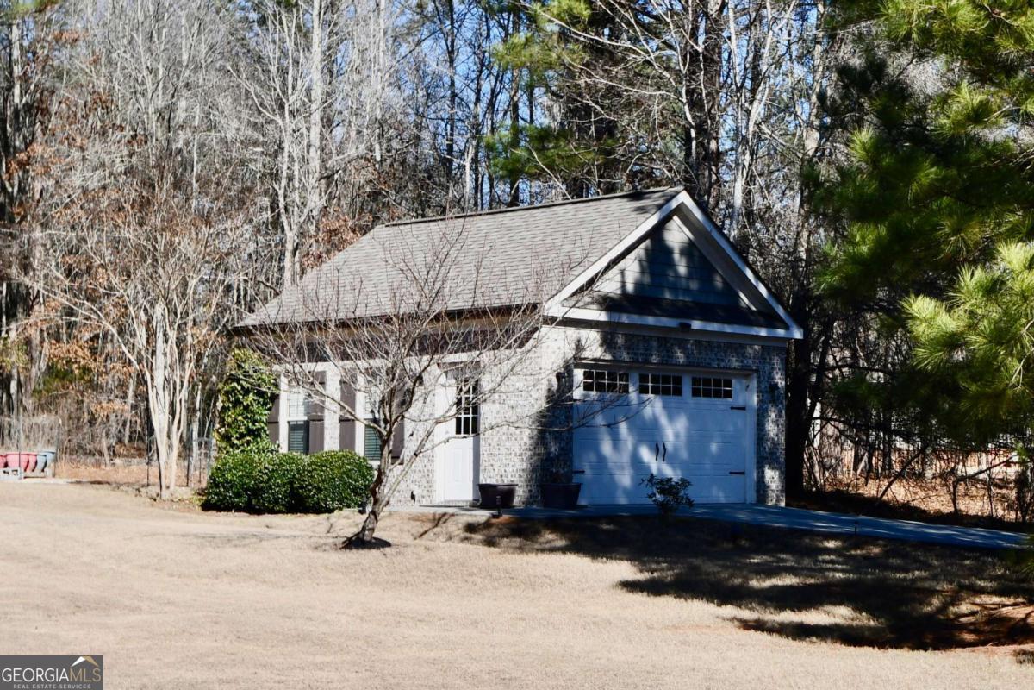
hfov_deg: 53.1
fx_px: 1034
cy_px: 345
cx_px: 517
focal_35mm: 36
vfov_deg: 36.9
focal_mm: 24
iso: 110
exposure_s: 1/250
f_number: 8
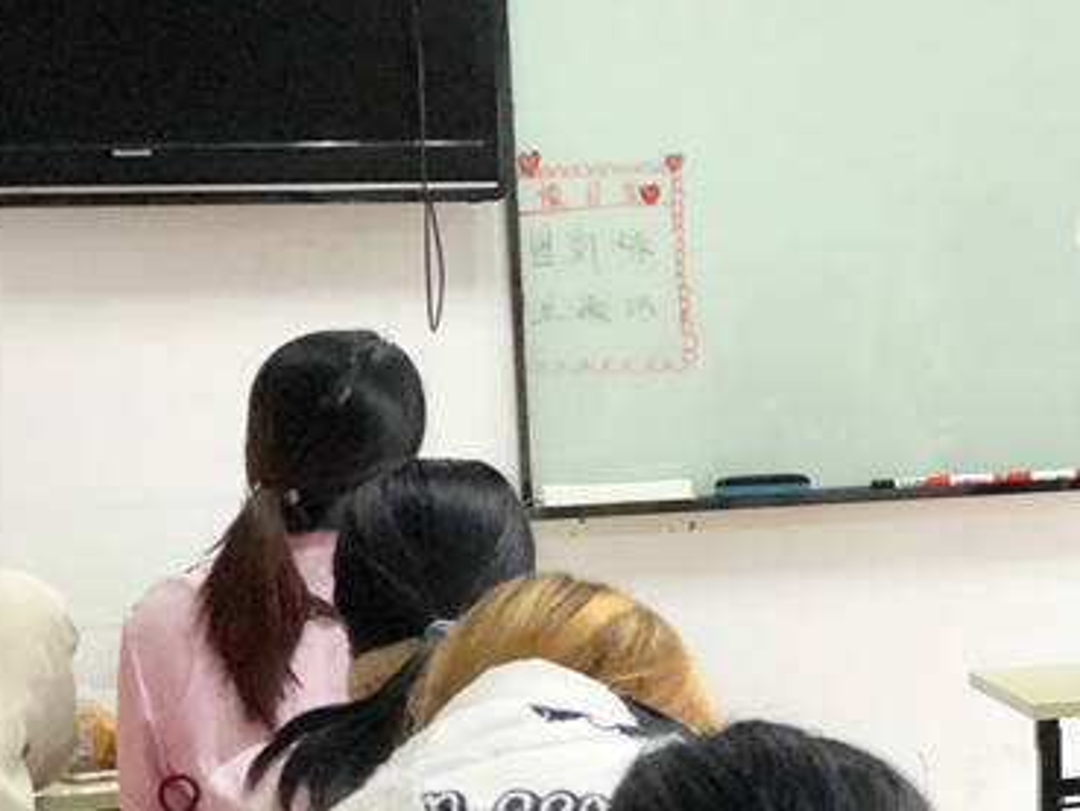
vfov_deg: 10.7
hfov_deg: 13.8
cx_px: 1297
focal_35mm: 139
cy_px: 584
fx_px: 4338
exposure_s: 1/30
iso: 320
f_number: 2.8
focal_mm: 6.6
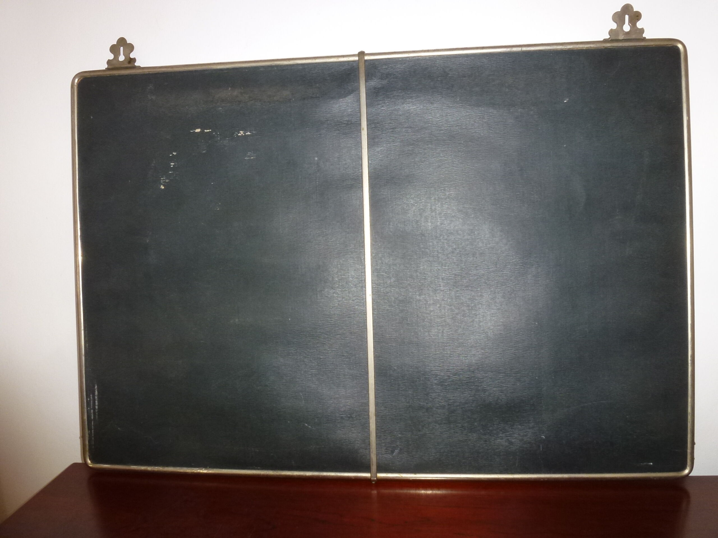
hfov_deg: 71.6
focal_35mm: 24
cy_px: 269
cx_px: 359
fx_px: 498
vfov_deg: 56.8
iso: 200
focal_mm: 4.3
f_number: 6.3
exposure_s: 1/60
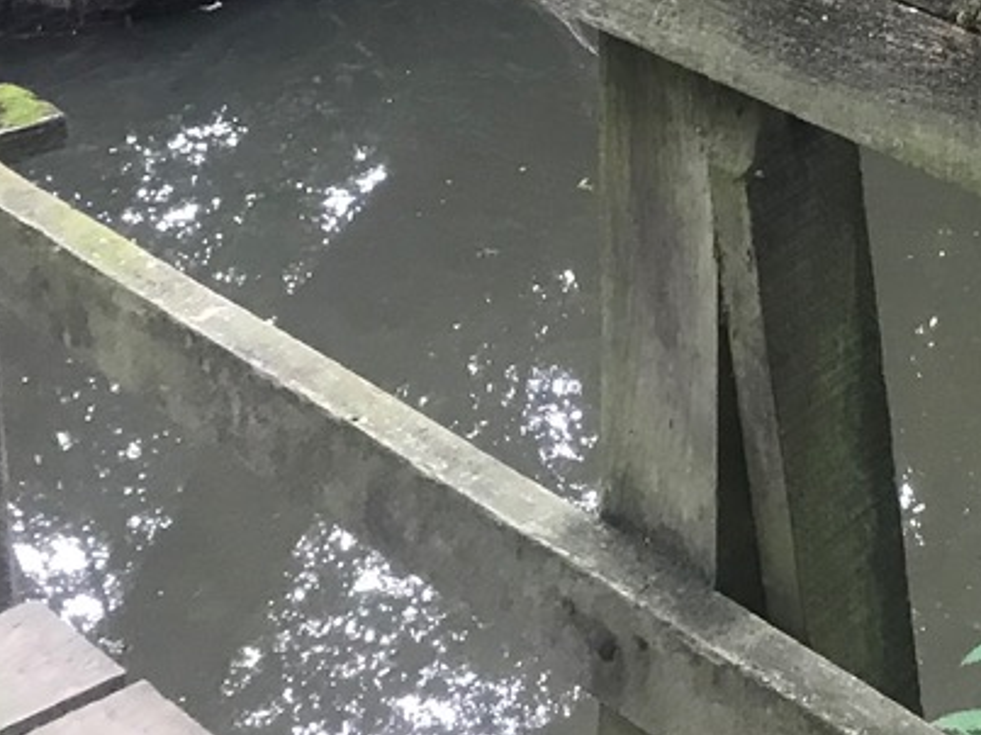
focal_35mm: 89
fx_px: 2521
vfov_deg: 15.2
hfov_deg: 19.1
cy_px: -404
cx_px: 1507
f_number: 1.8
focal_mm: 3.99
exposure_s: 1/17
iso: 40
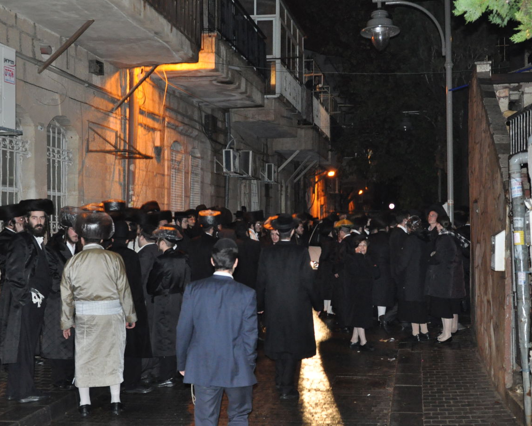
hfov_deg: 41.0
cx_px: 311
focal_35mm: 45
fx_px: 709
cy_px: 216
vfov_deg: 33.4
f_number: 5
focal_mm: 26
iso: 2000
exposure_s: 1/60
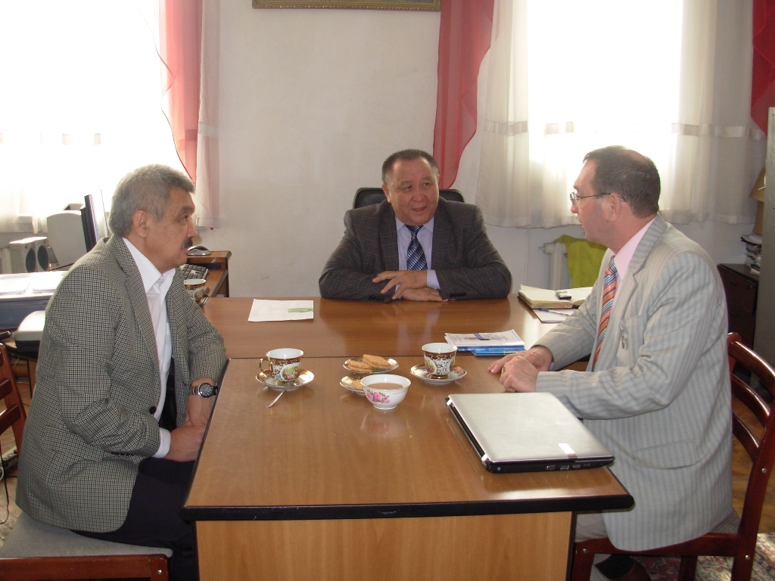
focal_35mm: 38
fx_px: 851
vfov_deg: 37.7
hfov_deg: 49.0
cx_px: 388
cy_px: 290
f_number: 2.9
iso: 50
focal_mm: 6.3
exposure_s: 1/50.8
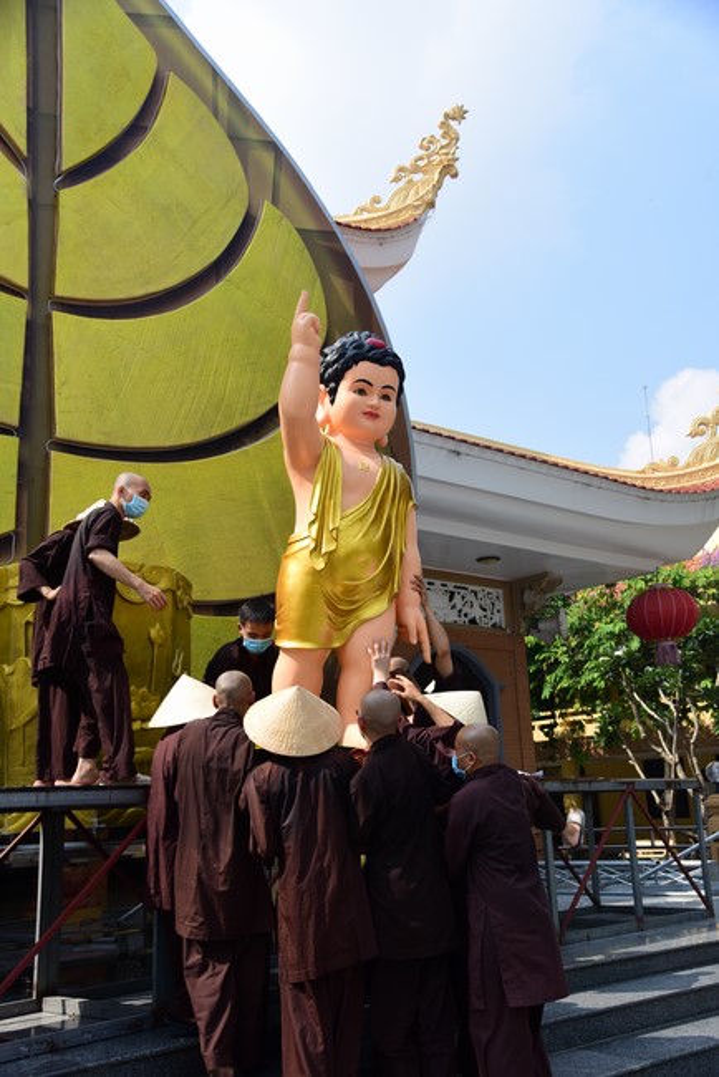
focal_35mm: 38
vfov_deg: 50.7
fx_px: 1137
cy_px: 538
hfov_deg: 35.1
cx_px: 360
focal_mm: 38
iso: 125
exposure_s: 1/320
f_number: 6.3
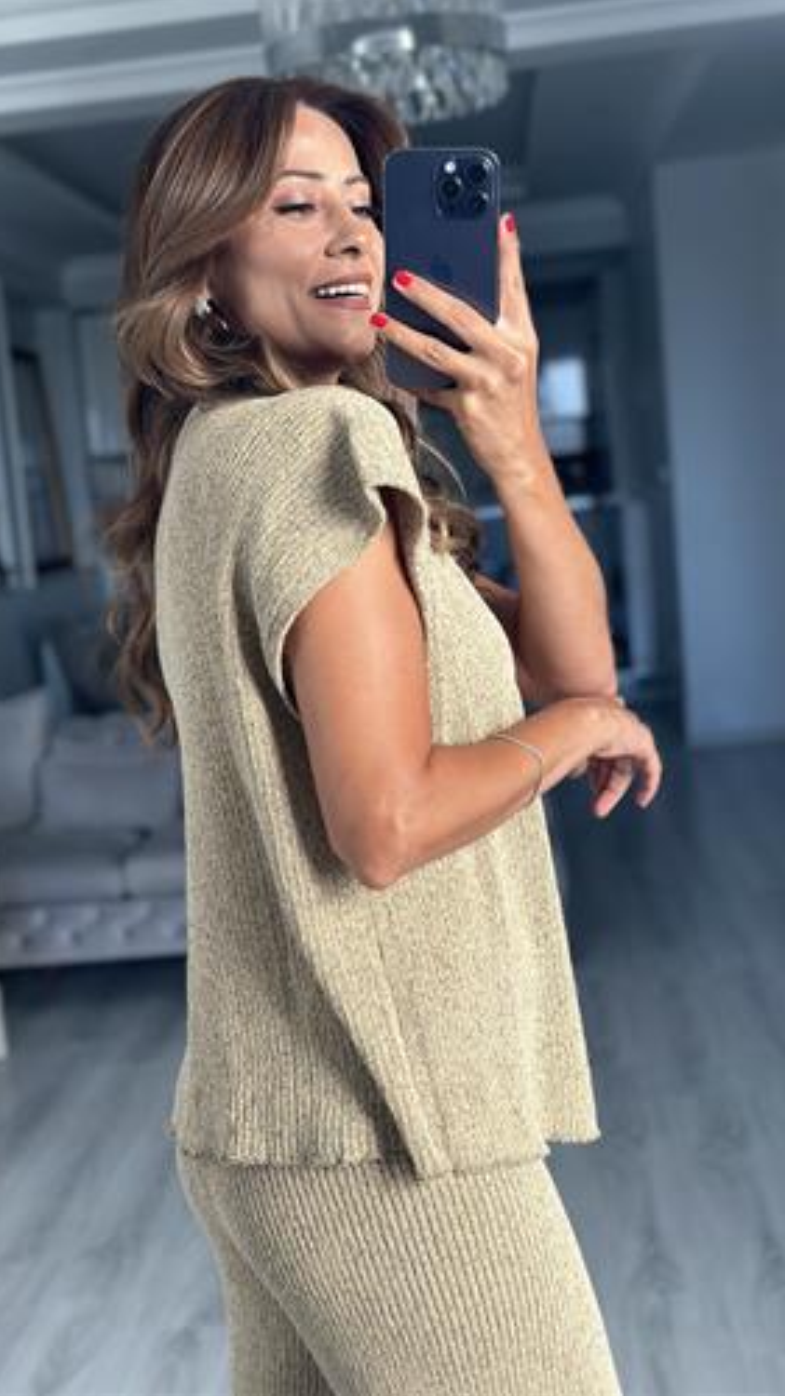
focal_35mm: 53
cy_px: 692
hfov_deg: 22.6
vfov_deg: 39.2
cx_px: 335
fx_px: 1963
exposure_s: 1/172
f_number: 1.78
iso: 125
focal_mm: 6.86
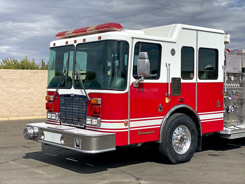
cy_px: 92
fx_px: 368
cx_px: 122
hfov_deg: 36.8
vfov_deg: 28.0
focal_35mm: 52
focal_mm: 6
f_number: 2
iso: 25
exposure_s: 1/2817
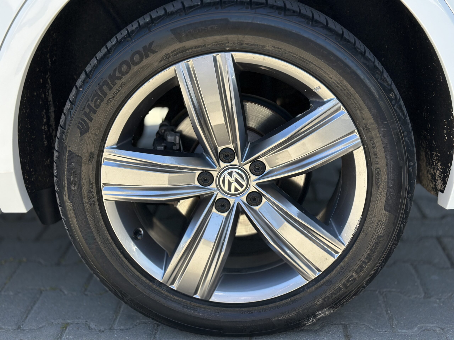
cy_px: 170
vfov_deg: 30.3
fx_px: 630
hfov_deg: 39.7
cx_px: 227
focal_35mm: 48
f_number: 1.78
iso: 80
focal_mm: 6.86
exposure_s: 1/953
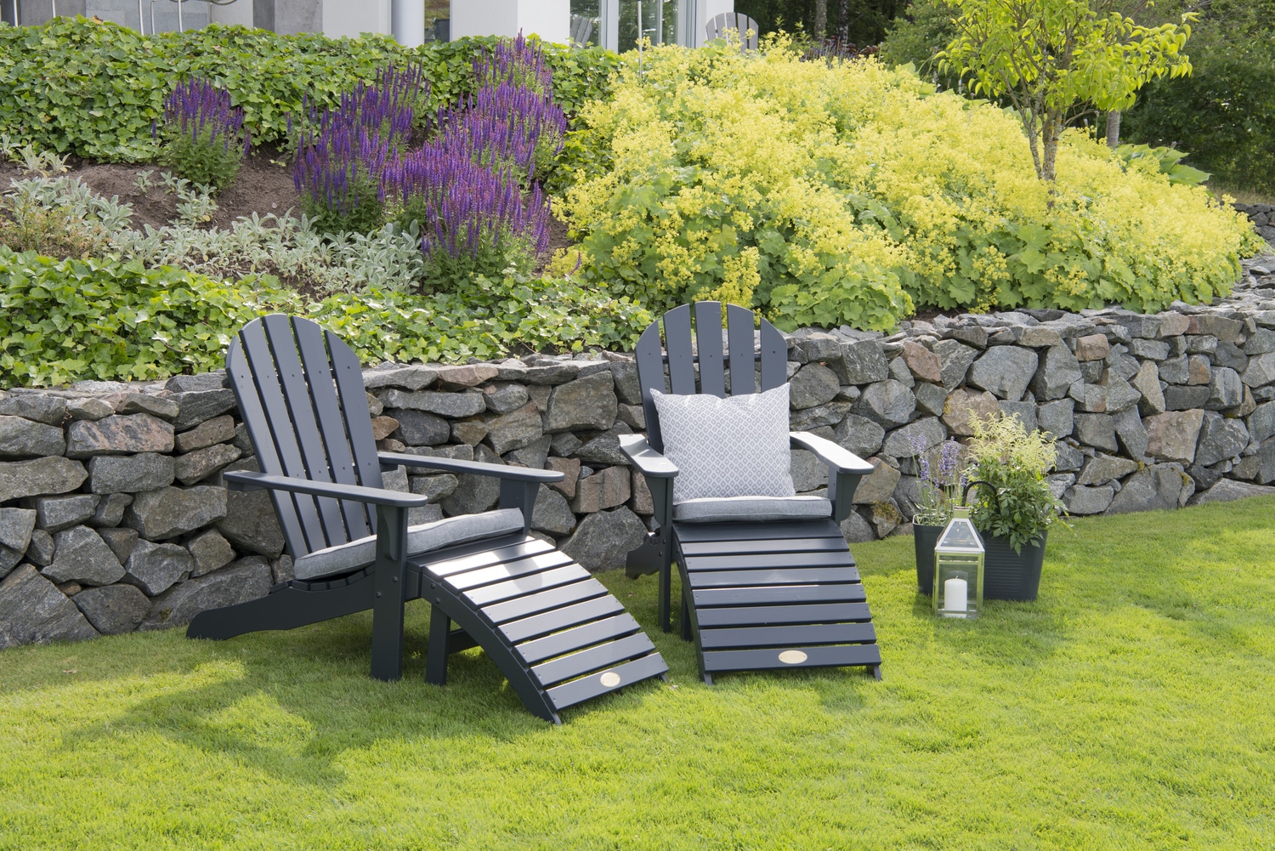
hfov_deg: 39.6
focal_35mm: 50
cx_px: 638
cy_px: 426
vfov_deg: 27.0
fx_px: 1771
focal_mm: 50
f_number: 10
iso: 100
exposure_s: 1/50
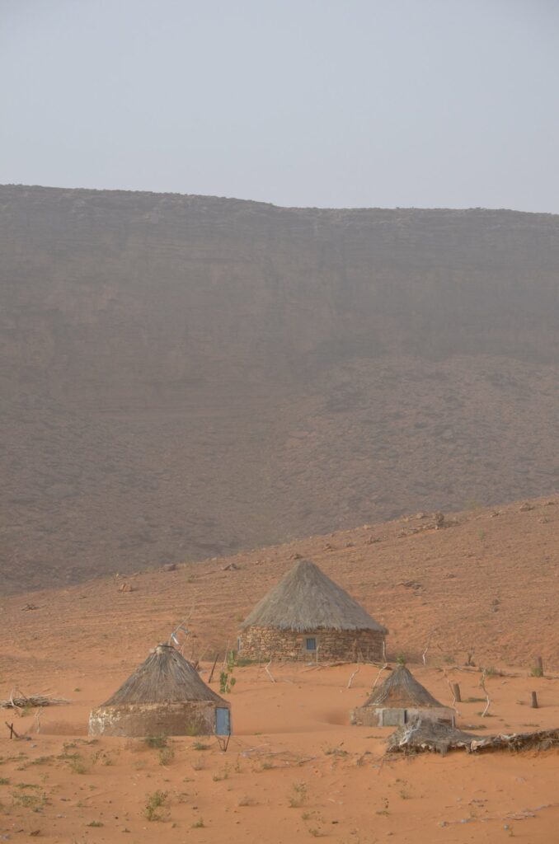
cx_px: 280
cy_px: 422
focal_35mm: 129
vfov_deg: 15.9
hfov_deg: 10.6
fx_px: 3019
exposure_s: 1/1000
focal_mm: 86
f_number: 5.6
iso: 400
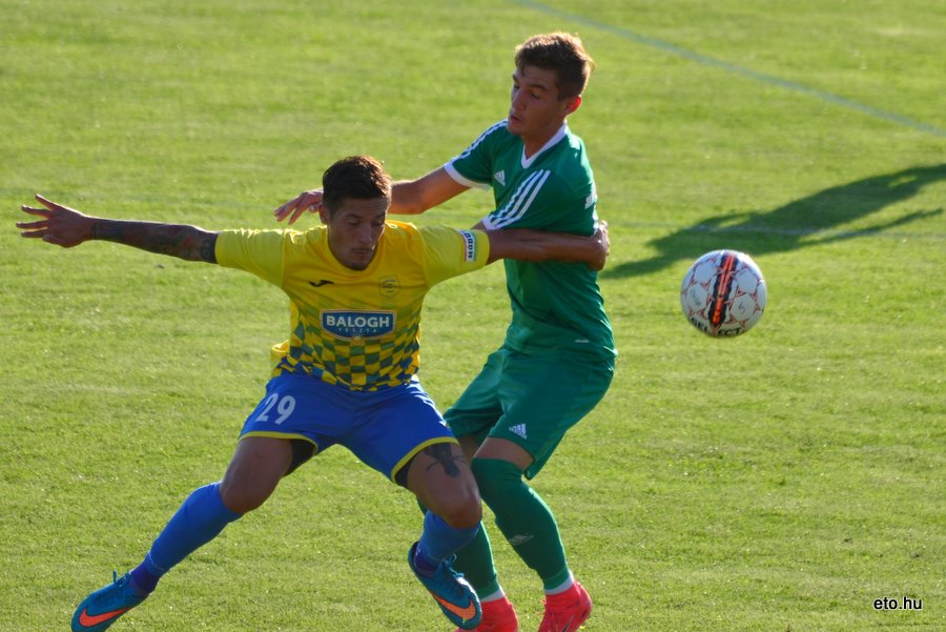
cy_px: 316
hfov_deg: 4.6
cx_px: 473
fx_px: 11830
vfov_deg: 3.1
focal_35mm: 450
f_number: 5.6
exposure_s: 1/1250
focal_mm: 300
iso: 400
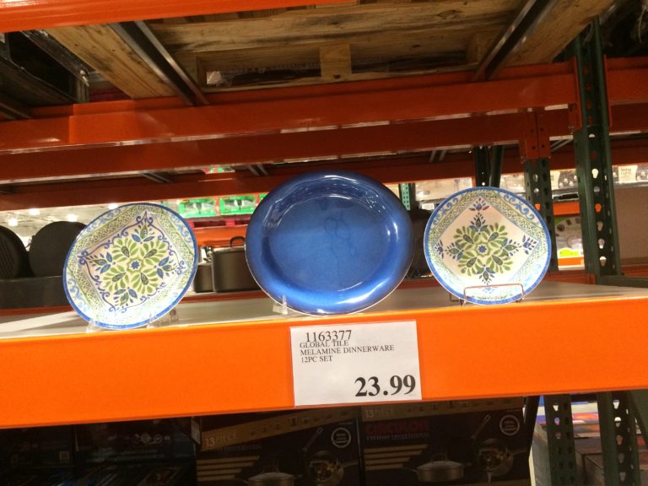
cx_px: 324
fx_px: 543
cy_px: 243
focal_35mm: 29
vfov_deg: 48.2
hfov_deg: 61.7
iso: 200
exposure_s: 1/30
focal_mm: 4.15
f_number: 2.2
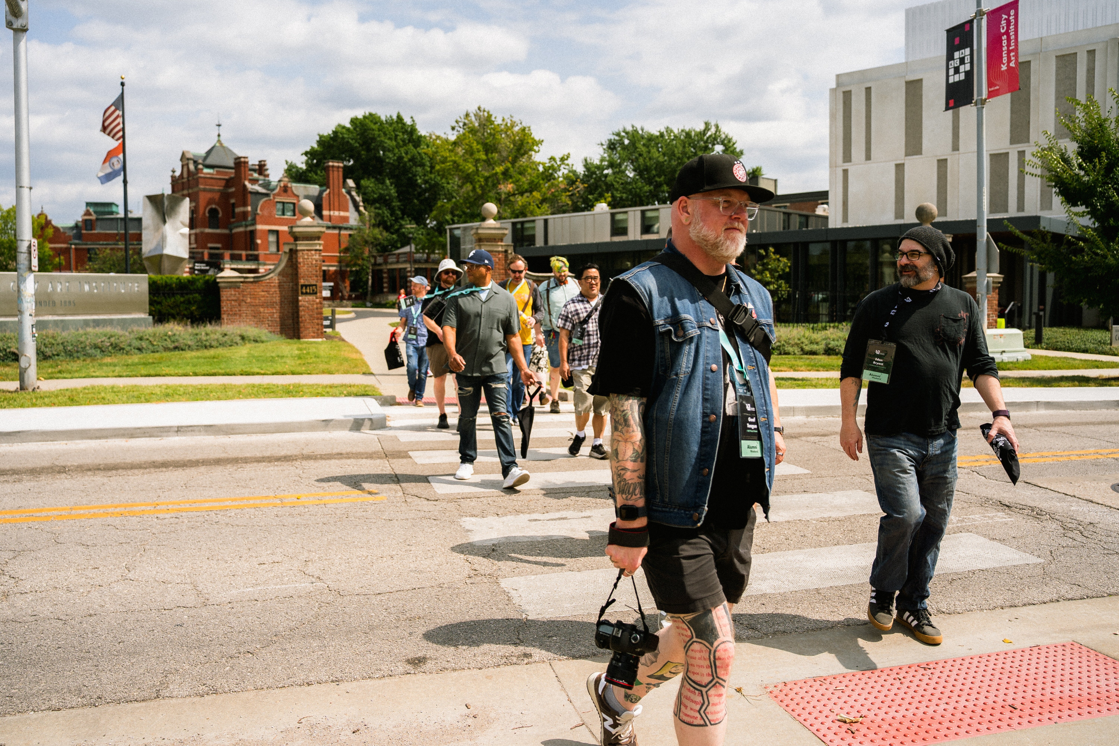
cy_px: 373
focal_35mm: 28
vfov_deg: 46.4
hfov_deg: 65.5
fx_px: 870
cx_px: 560
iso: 100
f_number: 3.5
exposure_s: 1/1600
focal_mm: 28
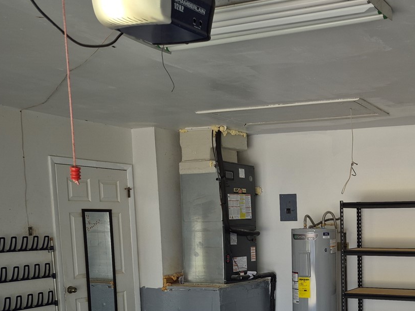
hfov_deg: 39.0
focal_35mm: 45
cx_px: 375
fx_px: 539
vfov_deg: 30.6
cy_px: 285
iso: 25
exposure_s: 1/133
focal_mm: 5.4
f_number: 1.8
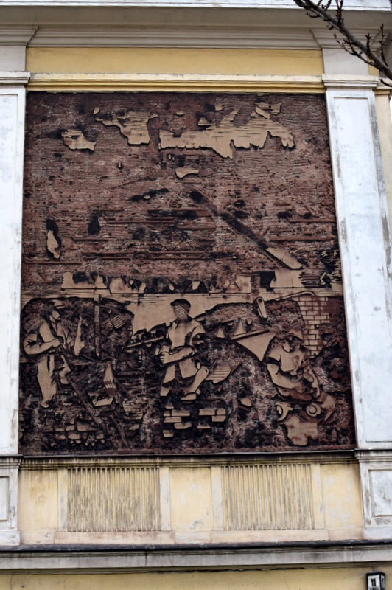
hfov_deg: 25.7
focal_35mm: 52
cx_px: 196
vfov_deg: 37.9
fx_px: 859
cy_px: 295
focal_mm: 35
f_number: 10
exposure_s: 1/200
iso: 400
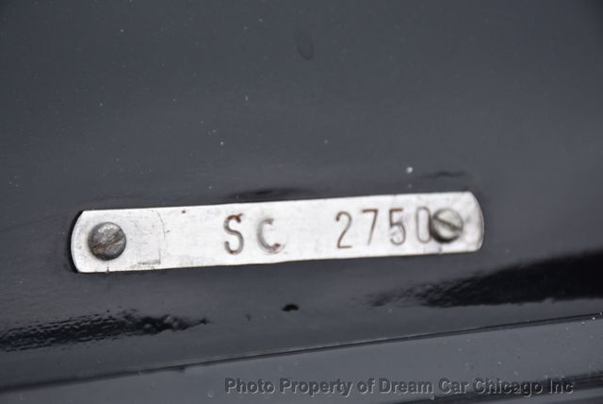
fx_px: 2917
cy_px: 202
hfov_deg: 11.8
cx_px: 302
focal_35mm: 174
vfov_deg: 7.9
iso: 320
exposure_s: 1/500
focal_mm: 116
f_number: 8
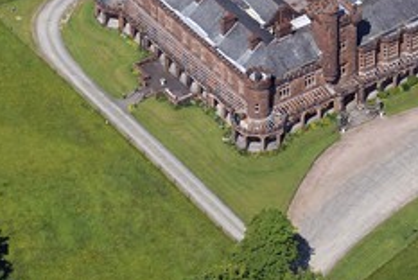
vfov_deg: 3.8
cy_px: 39
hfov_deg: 5.7
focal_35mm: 360
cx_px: 309
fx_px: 4185
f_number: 7.1
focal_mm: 200
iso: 200
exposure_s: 1/800
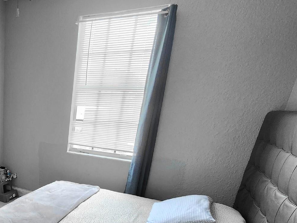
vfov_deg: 47.5
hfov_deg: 55.3
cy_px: 189
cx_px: 22
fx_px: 232
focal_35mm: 27
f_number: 2.2
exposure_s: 1/60.2
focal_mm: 2.2
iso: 100
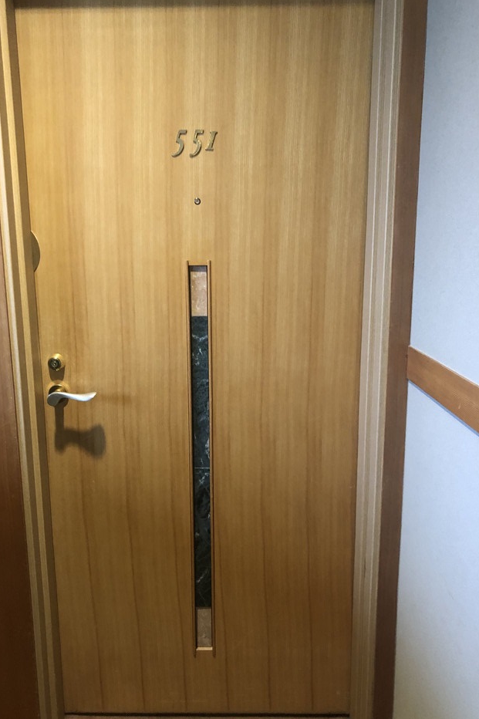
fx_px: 599
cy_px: 353
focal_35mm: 30
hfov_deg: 43.5
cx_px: 205
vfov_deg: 61.9
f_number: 1.8
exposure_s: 1/13
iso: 100
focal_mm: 3.99
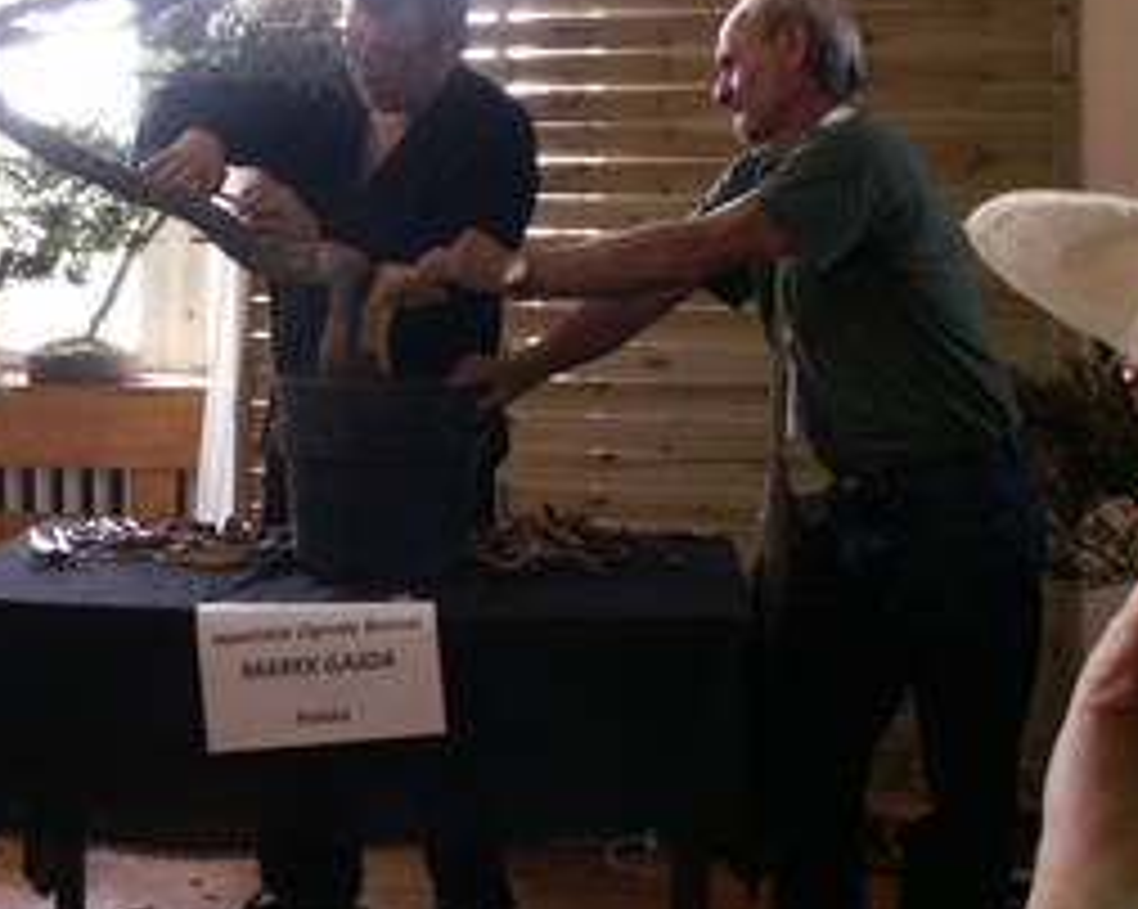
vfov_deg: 25.3
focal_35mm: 60
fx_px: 2019
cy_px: 317
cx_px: 252
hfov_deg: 30.8
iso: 100
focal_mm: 5.86
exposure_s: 1/40
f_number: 2.8
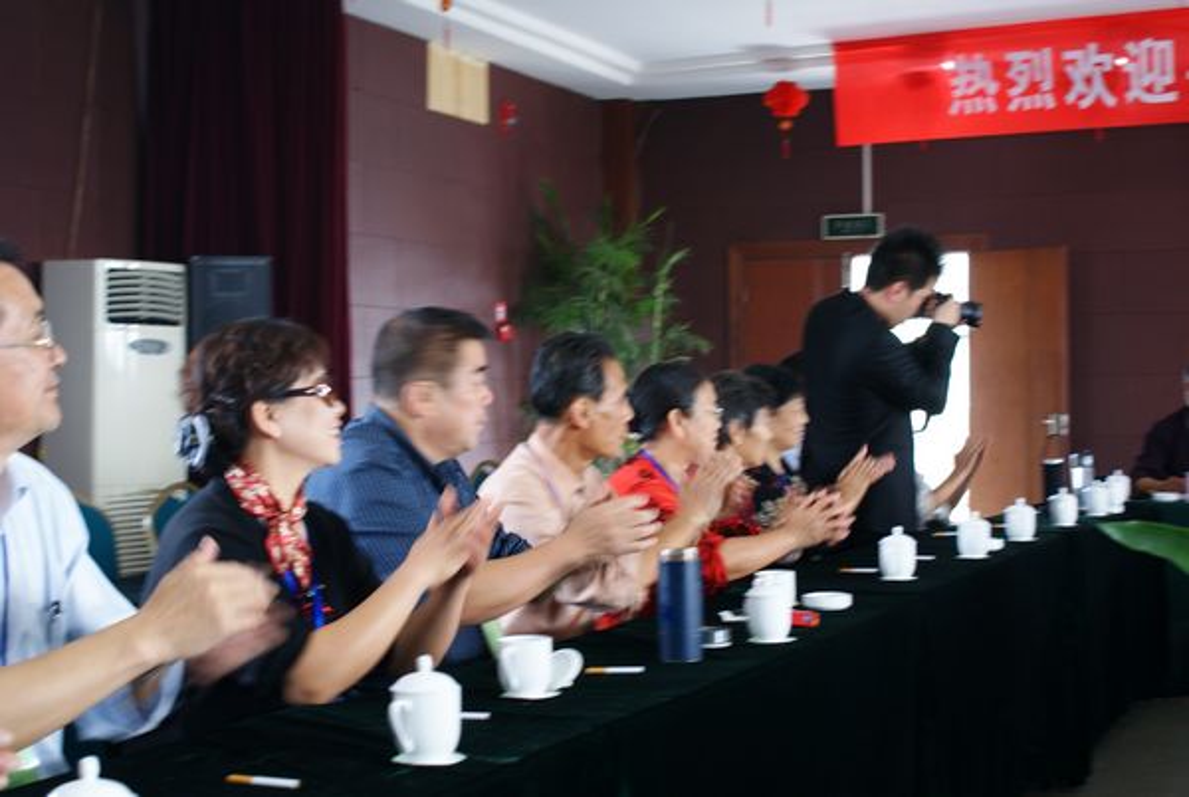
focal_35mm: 60
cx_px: 594
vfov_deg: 22.7
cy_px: 398
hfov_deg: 33.4
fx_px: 1985
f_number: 5.6
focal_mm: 40
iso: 200
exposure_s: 1/10
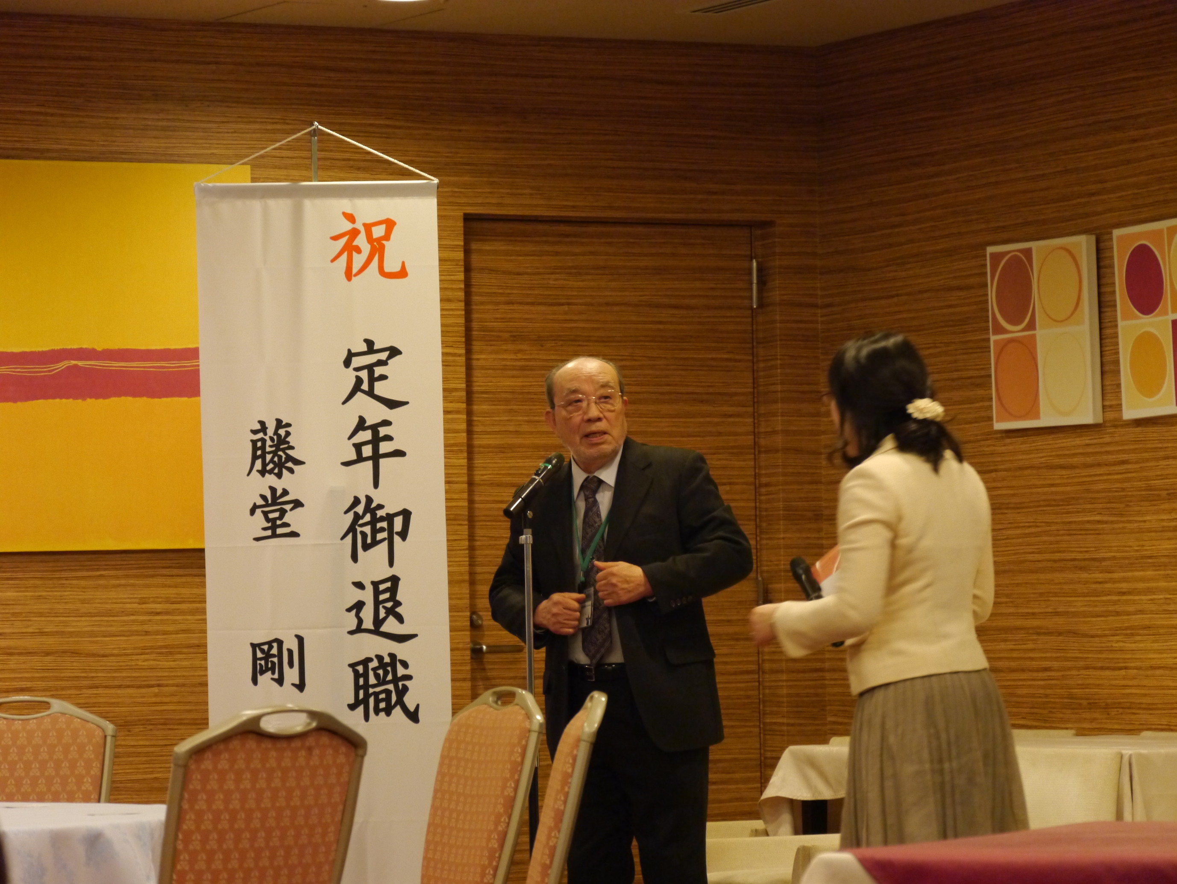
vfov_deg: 9.6
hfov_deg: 12.8
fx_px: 5239
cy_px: 442
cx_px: 588
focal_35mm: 154
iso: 1600
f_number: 5.4
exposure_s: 1/30
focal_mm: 77
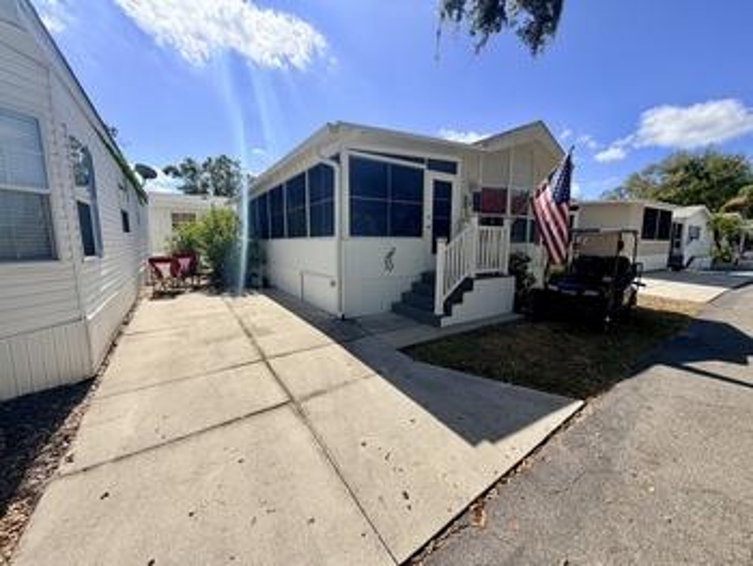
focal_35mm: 14
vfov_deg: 85.7
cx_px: 376
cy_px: 283
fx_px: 305
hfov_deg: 102.0
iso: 20
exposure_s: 1/942
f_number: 2.2
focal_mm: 2.22
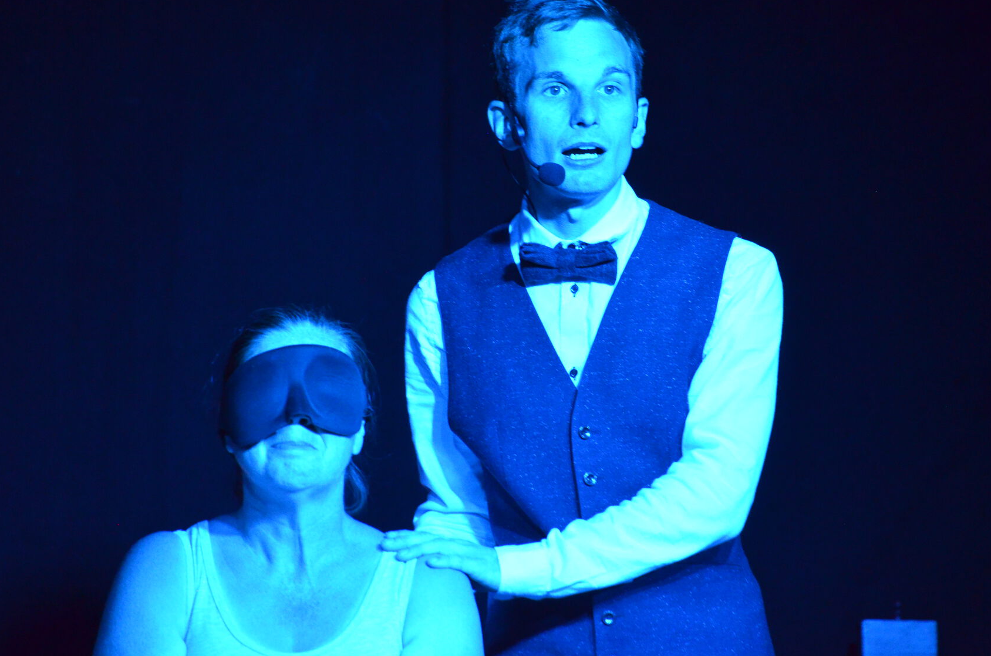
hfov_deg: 5.3
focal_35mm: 391
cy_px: 300
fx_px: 10741
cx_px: 565
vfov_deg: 3.5
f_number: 5.3
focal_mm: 220
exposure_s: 1/200
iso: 3200
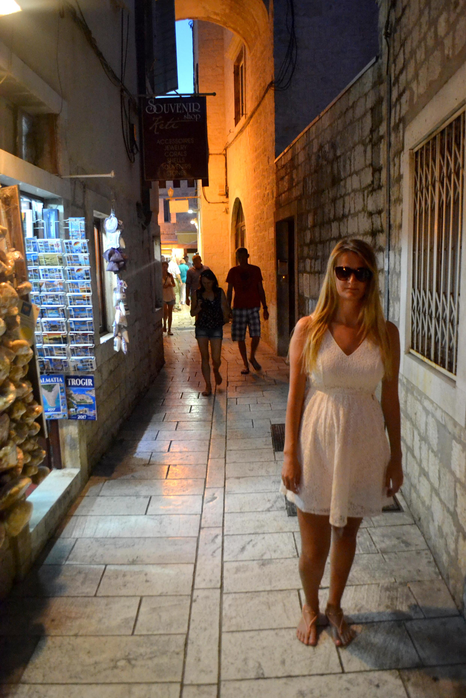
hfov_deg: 47.9
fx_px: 524
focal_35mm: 27
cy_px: 349
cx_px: 233
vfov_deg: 67.4
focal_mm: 18
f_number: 3.5
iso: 3200
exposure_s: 1/30
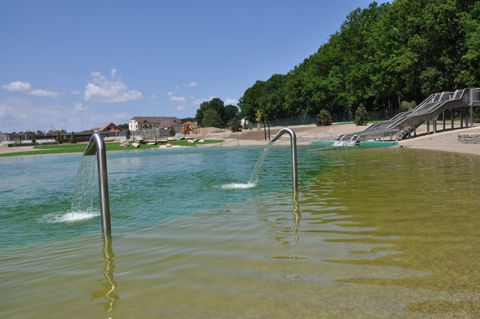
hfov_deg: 59.5
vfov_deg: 41.6
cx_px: 240
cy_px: 160
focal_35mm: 32
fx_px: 420
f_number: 20
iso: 200
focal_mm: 21
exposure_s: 1/160
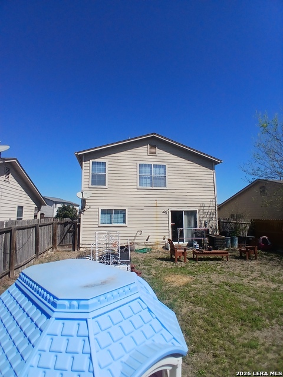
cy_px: 188
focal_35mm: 17
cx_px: 142
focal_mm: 1.4
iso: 50
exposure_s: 1/1873
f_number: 2.2
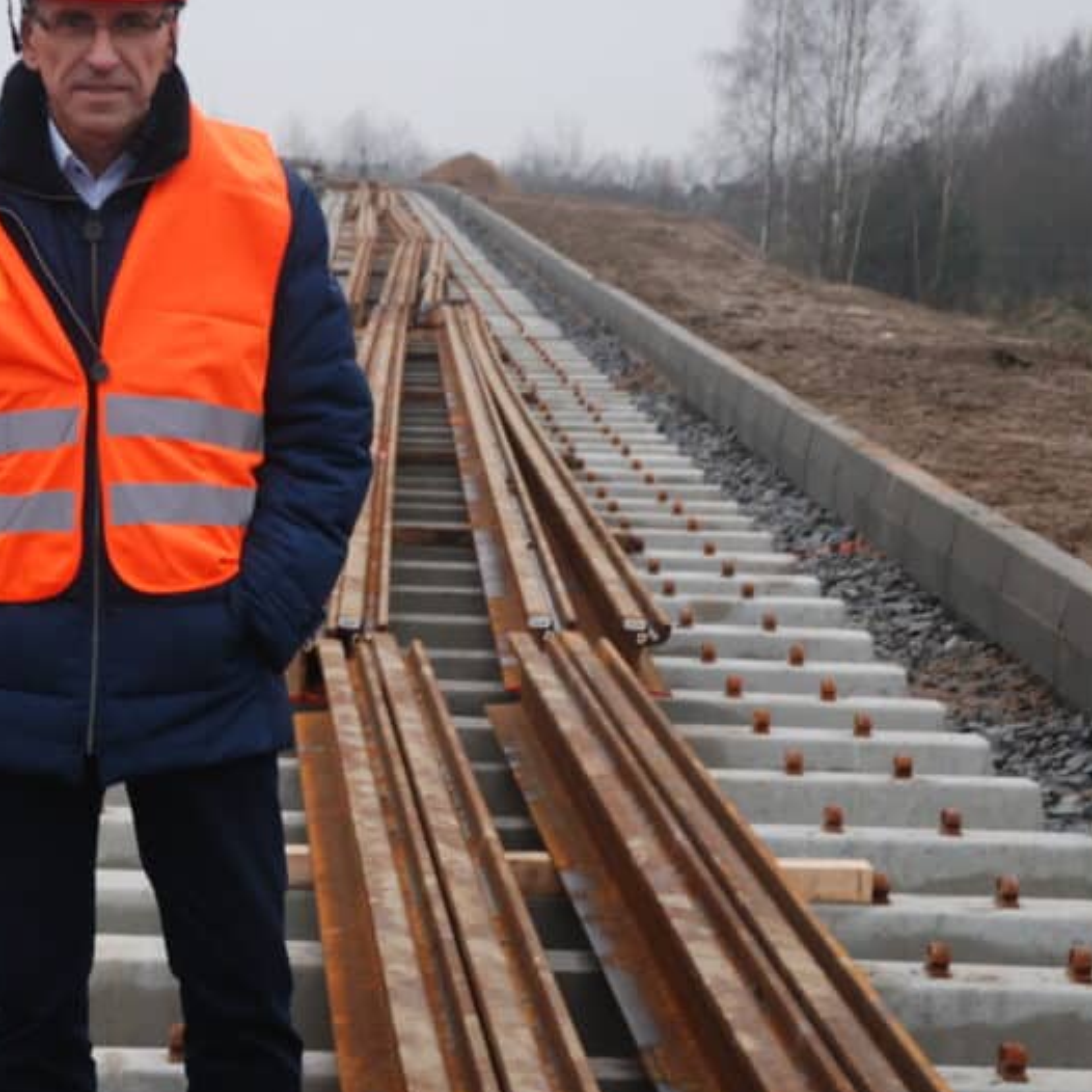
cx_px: 268
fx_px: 4069
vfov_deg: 15.3
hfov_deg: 15.2
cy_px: 437
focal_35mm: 114
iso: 220
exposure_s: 1/30
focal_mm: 44
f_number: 4.5
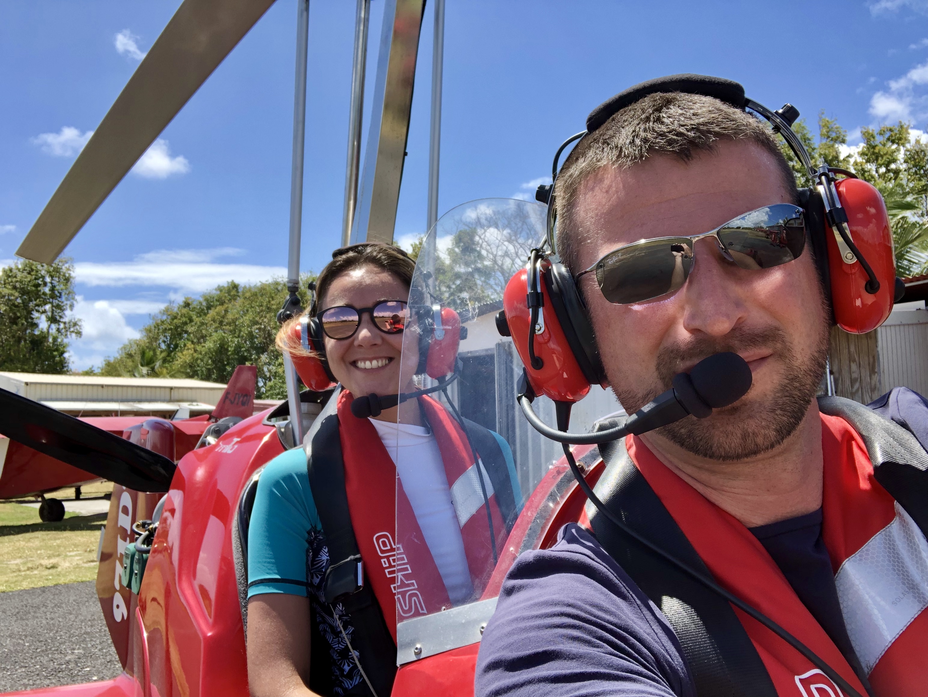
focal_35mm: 32
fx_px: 858
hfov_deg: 56.8
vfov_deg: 44.2
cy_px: 348
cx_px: 464
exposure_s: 1/274
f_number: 2.2
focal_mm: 2.87
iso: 20
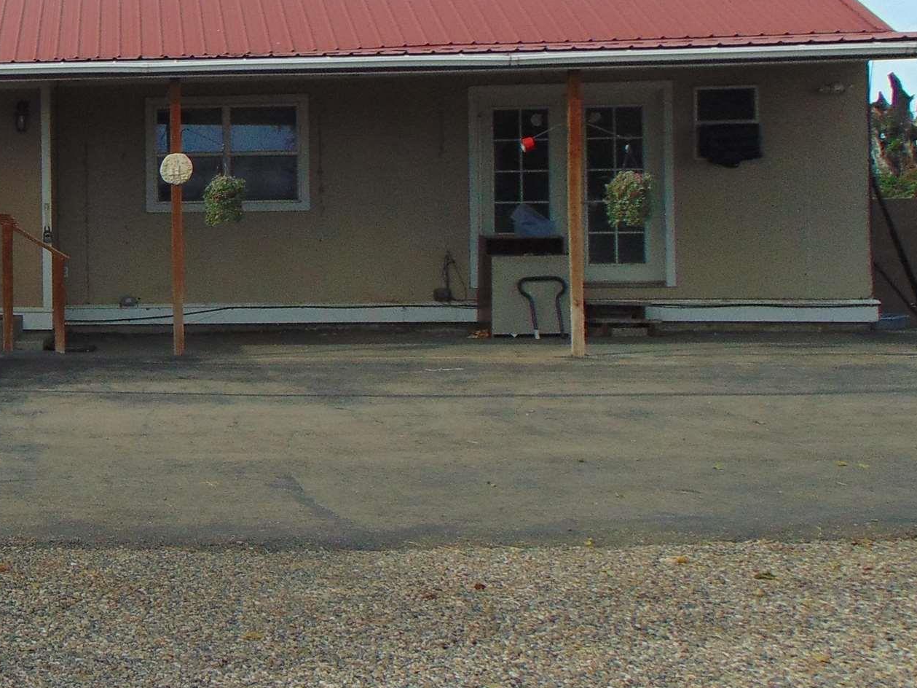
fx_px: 1616
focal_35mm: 61
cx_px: -197
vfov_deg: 23.9
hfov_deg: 27.6
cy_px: 227
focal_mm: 4.5
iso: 80
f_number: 7.7
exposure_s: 1/250
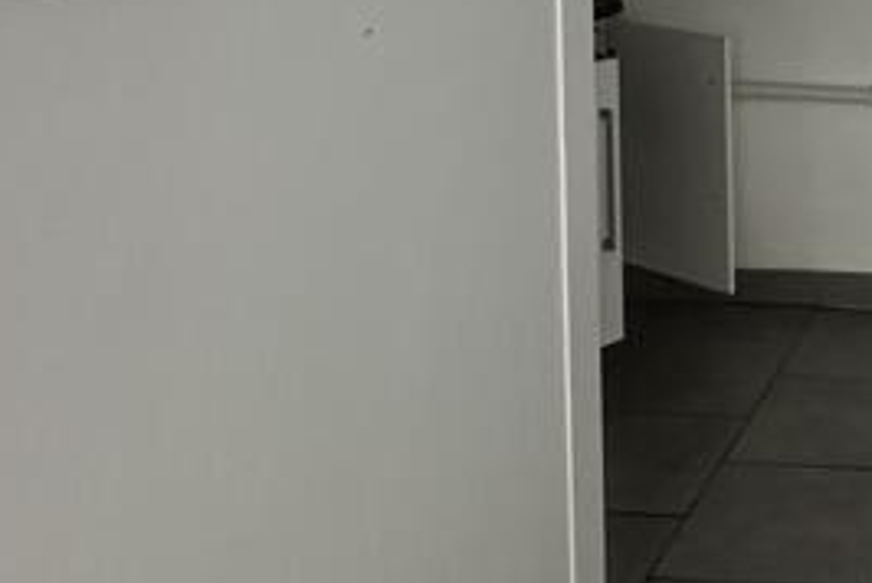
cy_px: -72
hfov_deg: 30.0
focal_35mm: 56
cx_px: 1065
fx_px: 1358
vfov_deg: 22.7
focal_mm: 2.22
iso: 250
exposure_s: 1/99
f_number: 2.2
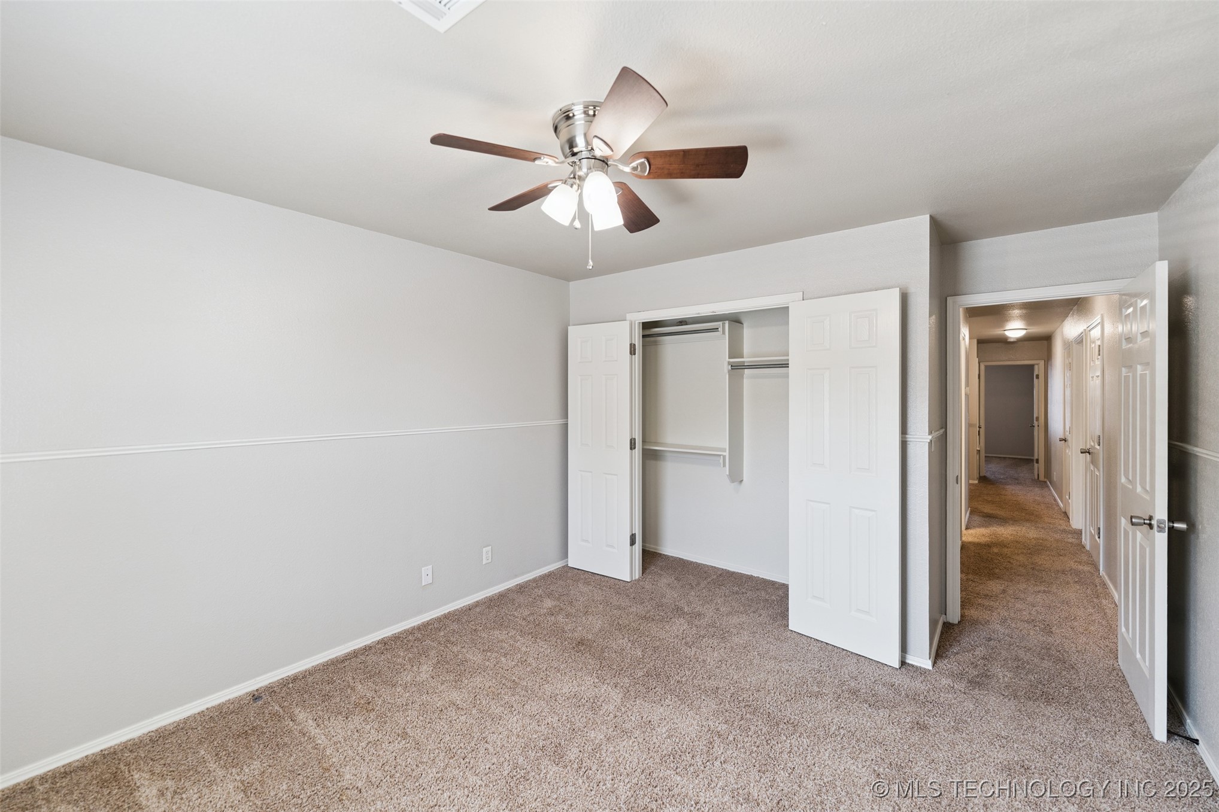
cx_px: 610
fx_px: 474
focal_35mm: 14
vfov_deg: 81.2
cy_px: 406
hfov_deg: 104.3
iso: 400
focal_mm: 14
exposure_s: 1/100
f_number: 2.8
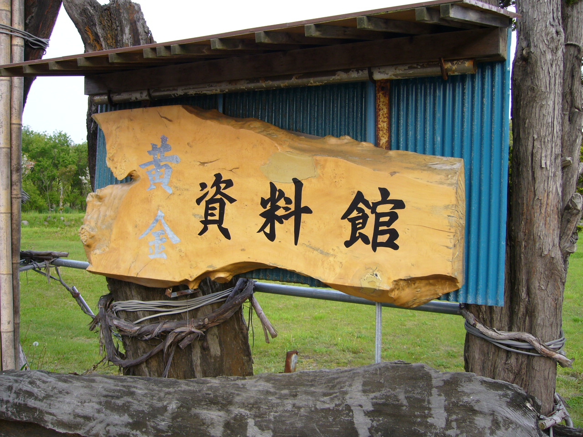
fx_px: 589
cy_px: 218
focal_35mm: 35
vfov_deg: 40.7
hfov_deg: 52.6
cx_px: 292
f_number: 2.8
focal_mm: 5.8
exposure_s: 1/100
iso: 80
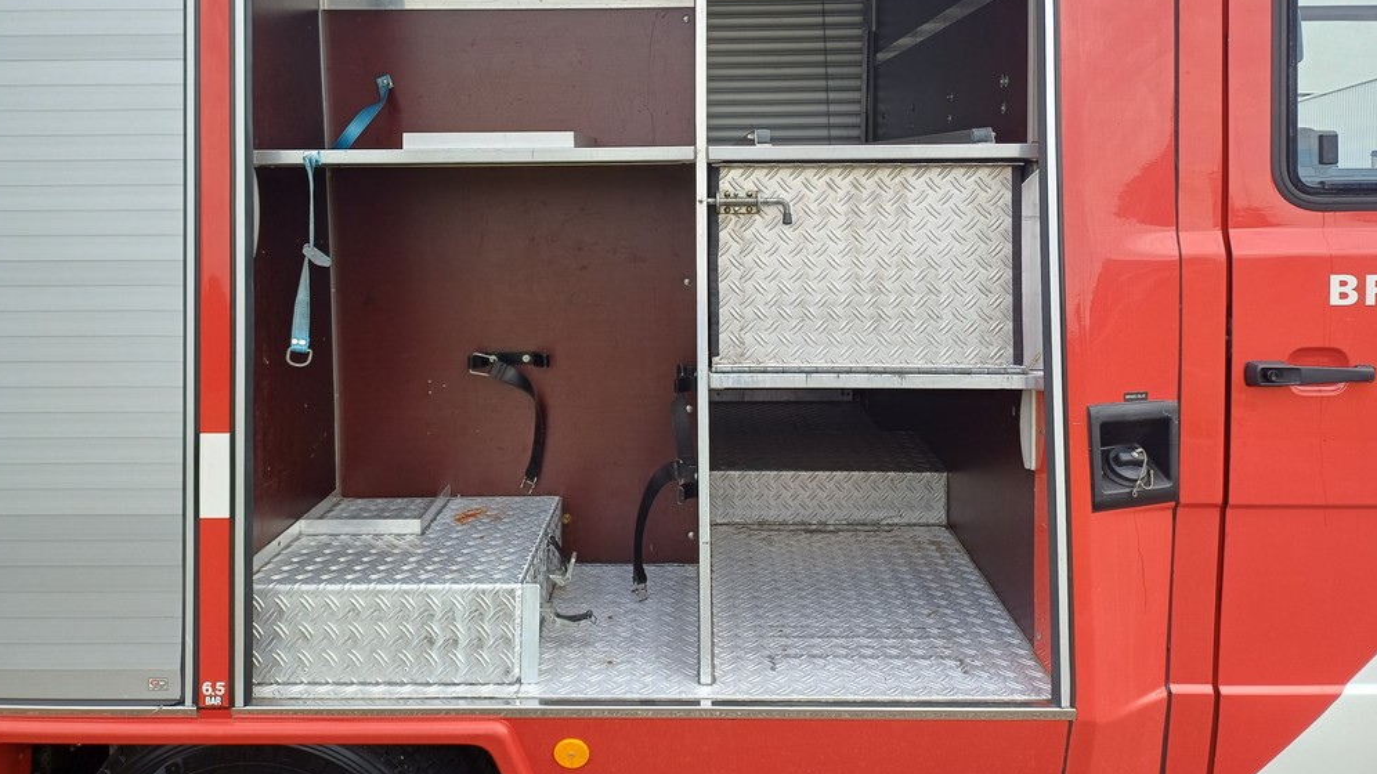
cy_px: 270
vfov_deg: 41.0
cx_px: 693
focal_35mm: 28
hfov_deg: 67.9
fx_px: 1022
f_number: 1.8
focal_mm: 4.65
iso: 50
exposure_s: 1/310
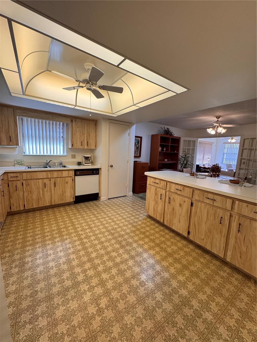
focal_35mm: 14
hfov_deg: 85.7
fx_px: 139
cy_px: 171
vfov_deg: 102.1
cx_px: 128
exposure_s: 1/120
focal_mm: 2.22
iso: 200
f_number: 2.2
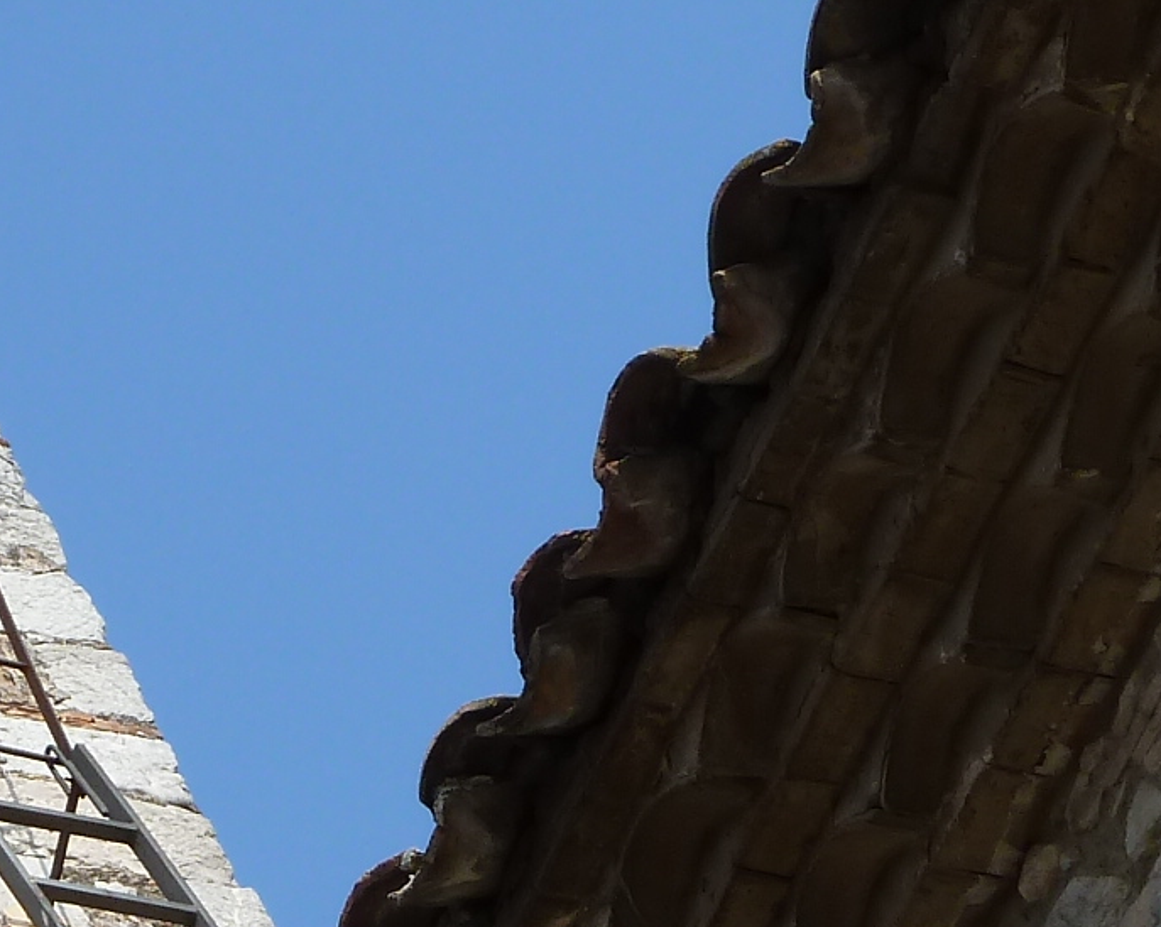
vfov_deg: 5.9
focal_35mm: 262
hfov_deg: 7.4
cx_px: 169
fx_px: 8999
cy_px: 966
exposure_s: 1/400
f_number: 4.1
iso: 80
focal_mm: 11.9
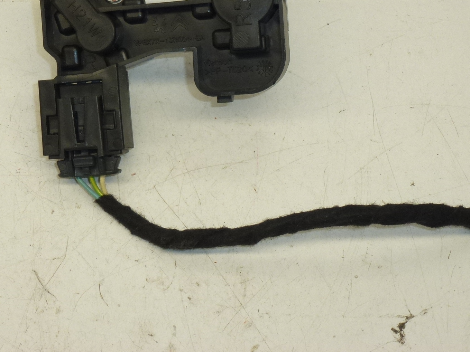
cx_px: 196
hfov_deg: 18.4
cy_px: 93
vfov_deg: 13.8
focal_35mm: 107
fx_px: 1453
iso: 125
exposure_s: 1/60
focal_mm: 12.7
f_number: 4.7
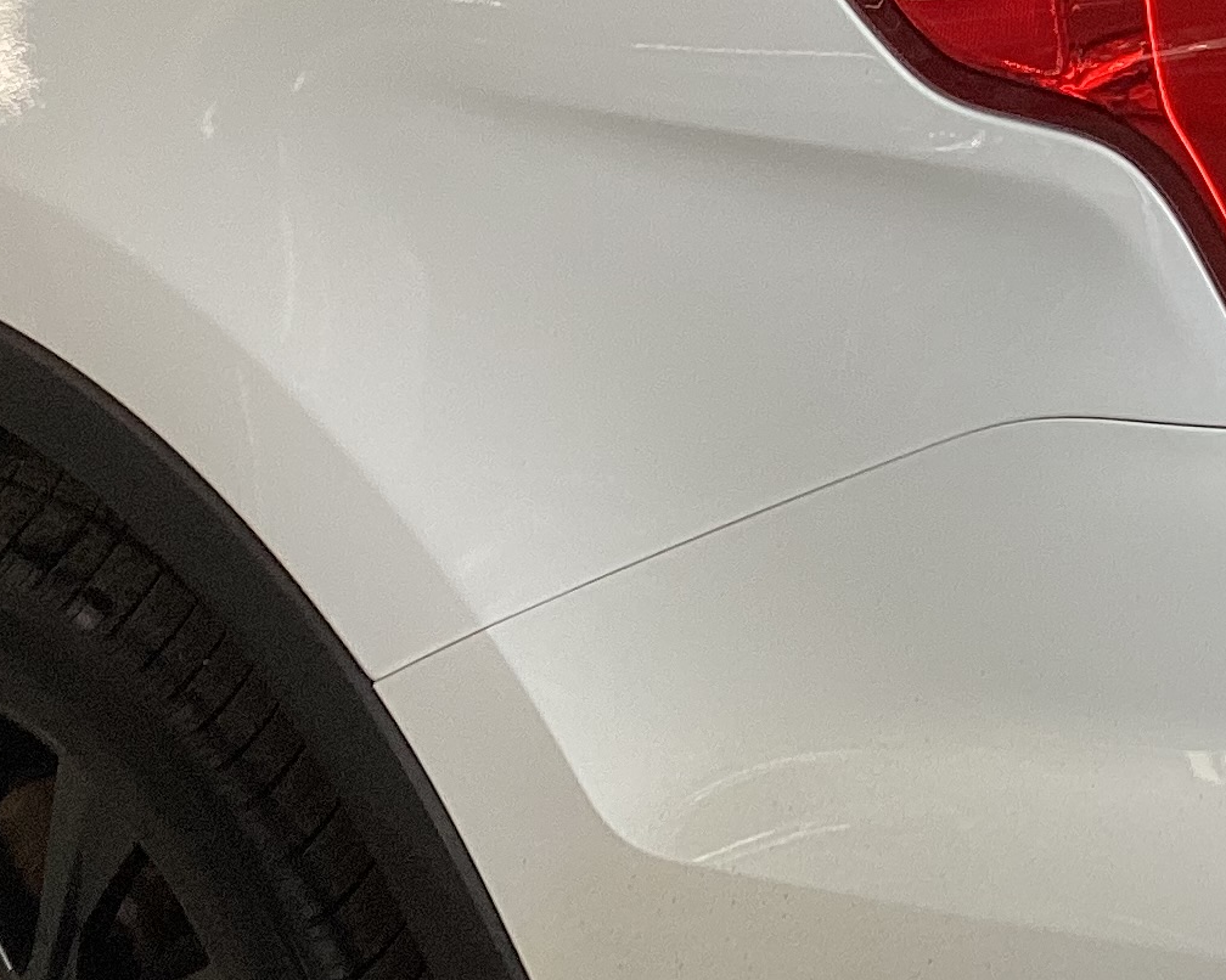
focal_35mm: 98
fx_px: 3555
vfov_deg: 15.5
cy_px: 47
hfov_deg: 19.5
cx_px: 767
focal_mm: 3.3
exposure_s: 1/100
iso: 50
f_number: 2.4
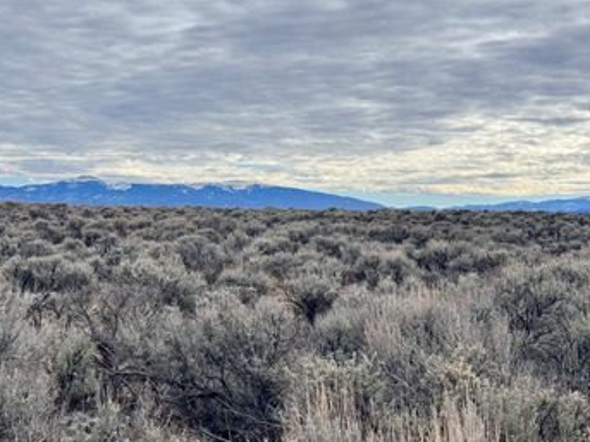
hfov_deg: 27.7
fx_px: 1193
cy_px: 230
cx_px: 215
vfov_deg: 21.0
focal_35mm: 70
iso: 64
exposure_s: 1/5376
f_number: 1.78
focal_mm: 6.76
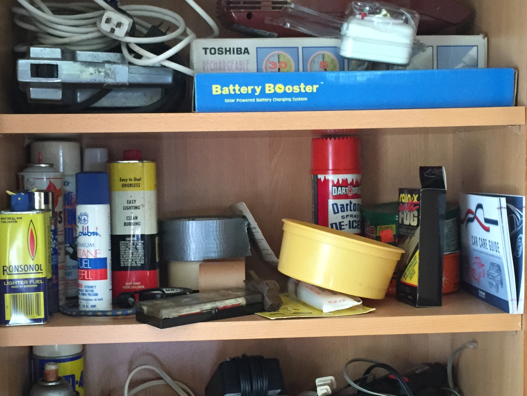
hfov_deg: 34.3
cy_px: 232
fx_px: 853
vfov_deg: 26.1
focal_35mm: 56
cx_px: 260
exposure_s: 1/30
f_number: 2.2
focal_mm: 4.15
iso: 250
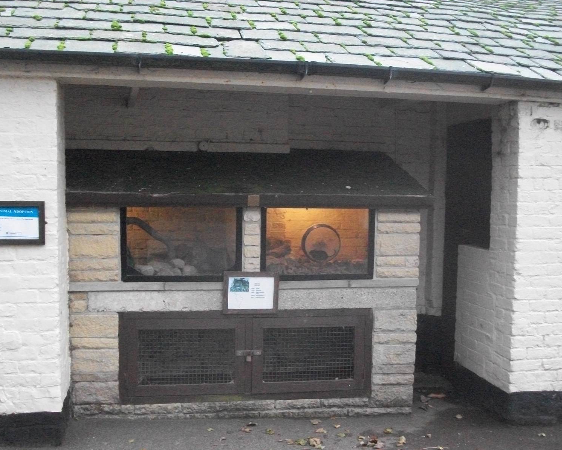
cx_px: 269
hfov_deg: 43.8
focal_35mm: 42
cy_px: 224
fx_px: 699
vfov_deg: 35.7
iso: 800
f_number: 3.2
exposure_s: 1/320
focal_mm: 7.1
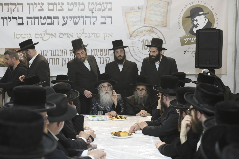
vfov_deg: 17.5
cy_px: 80
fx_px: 518
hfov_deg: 26.0
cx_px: 120
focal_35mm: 78
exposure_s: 1/200
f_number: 3.5
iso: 2500
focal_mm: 78
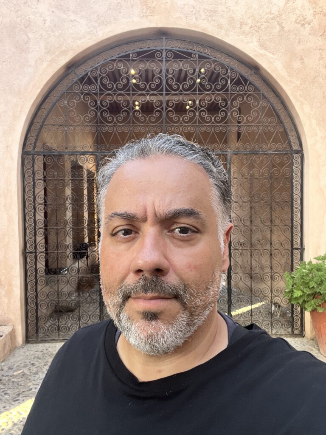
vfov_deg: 60.0
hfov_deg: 46.8
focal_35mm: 30
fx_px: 377
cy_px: 218
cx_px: 163
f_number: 2.2
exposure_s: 1/112
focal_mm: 2.71
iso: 100
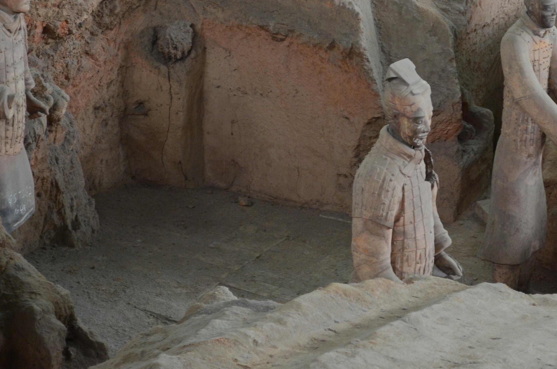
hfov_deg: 13.7
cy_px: 125
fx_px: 2315
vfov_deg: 9.1
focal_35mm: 150
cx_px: 402
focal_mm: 55
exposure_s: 1/8
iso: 800
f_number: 5.6
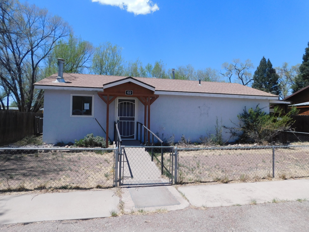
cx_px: 154
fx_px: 205
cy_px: 116
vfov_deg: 58.9
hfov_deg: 73.9
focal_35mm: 23
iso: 125
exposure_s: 1/400
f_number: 6
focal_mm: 4
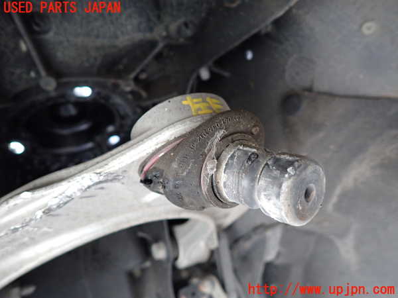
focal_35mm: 25
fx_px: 287
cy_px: 149
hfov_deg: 69.4
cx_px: 199
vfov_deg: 54.9
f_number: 2
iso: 500
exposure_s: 1/30
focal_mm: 4.5
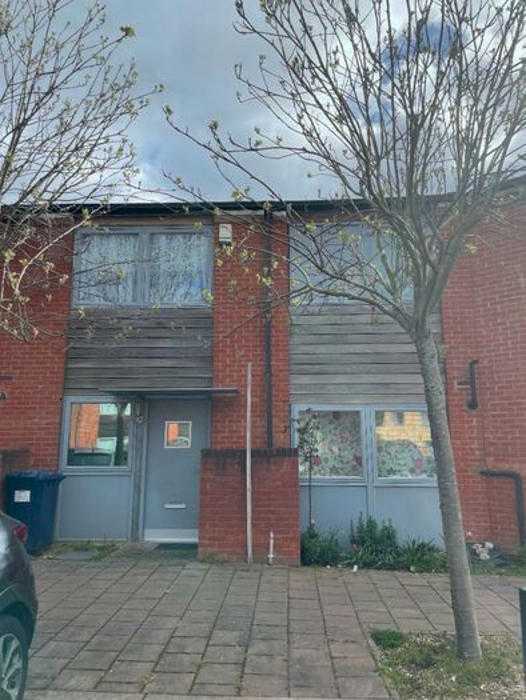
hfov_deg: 53.1
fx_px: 527
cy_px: 350
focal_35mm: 26
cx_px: 263
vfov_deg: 67.3
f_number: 1.6
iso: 32
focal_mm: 4.2
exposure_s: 1/2681
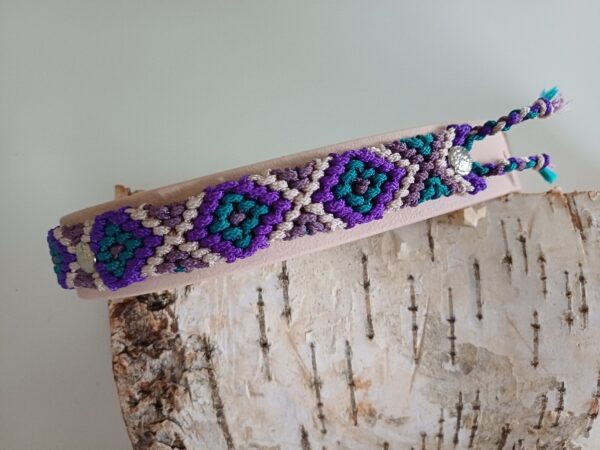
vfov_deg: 54.9
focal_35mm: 25
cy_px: 225
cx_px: 300
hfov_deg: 69.4
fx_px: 433
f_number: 1.8
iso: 640
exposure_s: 1/20
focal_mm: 4.65
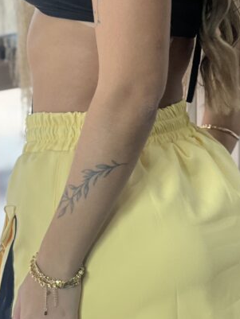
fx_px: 1654
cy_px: 12
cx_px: 147
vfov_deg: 11.0
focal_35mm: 179
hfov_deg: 8.3
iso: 50
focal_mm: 9
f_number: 2.8
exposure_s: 1/120
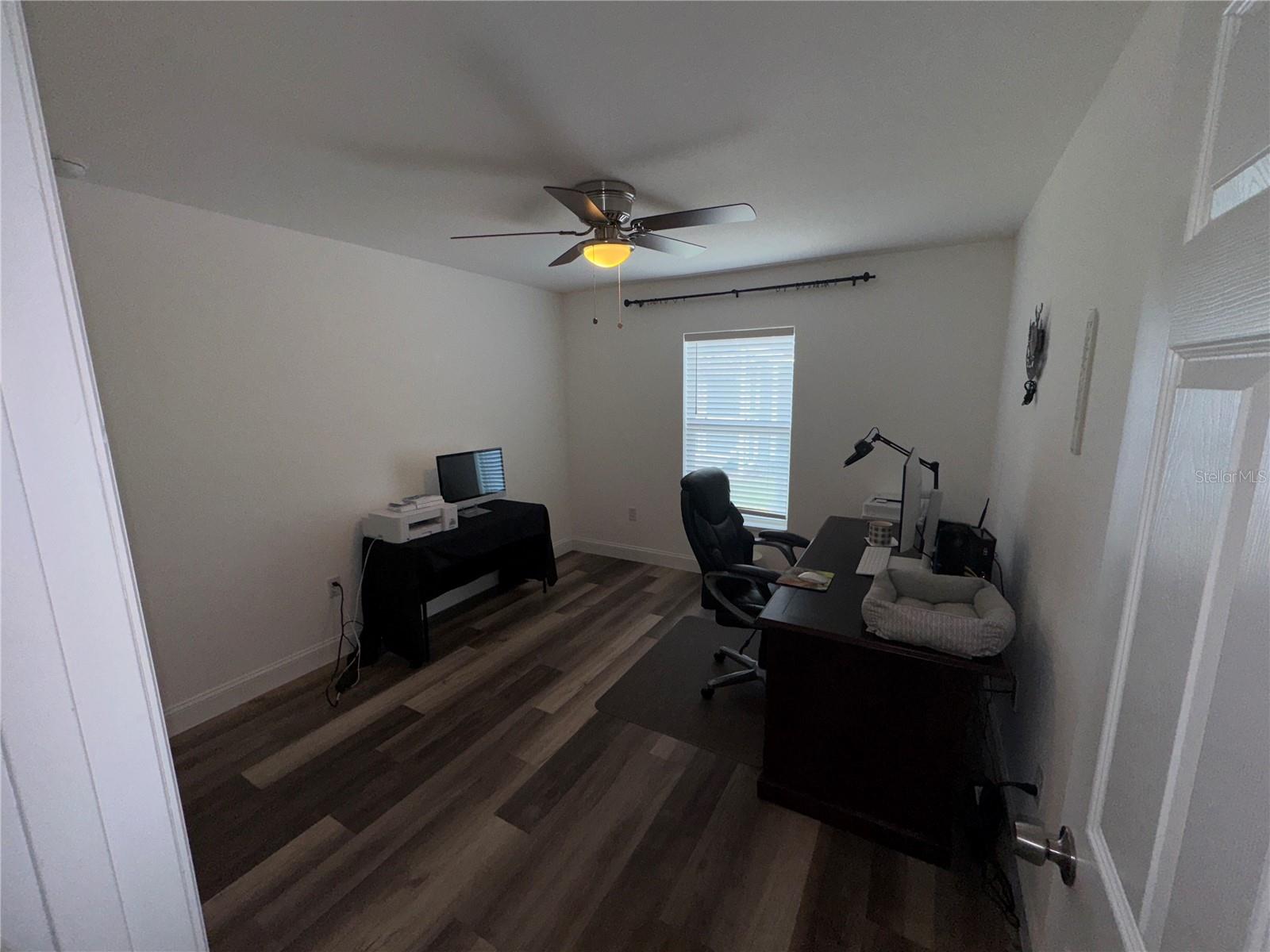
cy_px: 476
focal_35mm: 14
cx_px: 635
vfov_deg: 85.7
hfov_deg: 102.1
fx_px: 514
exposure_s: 1/122
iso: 32
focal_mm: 2.22
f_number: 2.2
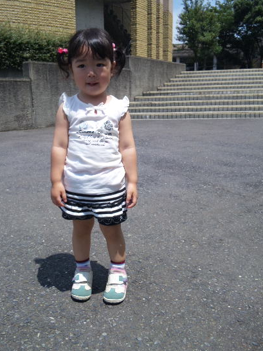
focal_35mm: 34
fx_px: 345
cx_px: 120
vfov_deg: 54.0
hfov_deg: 41.7
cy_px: 177
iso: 100
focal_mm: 4.82
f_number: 2.8
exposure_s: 1/220
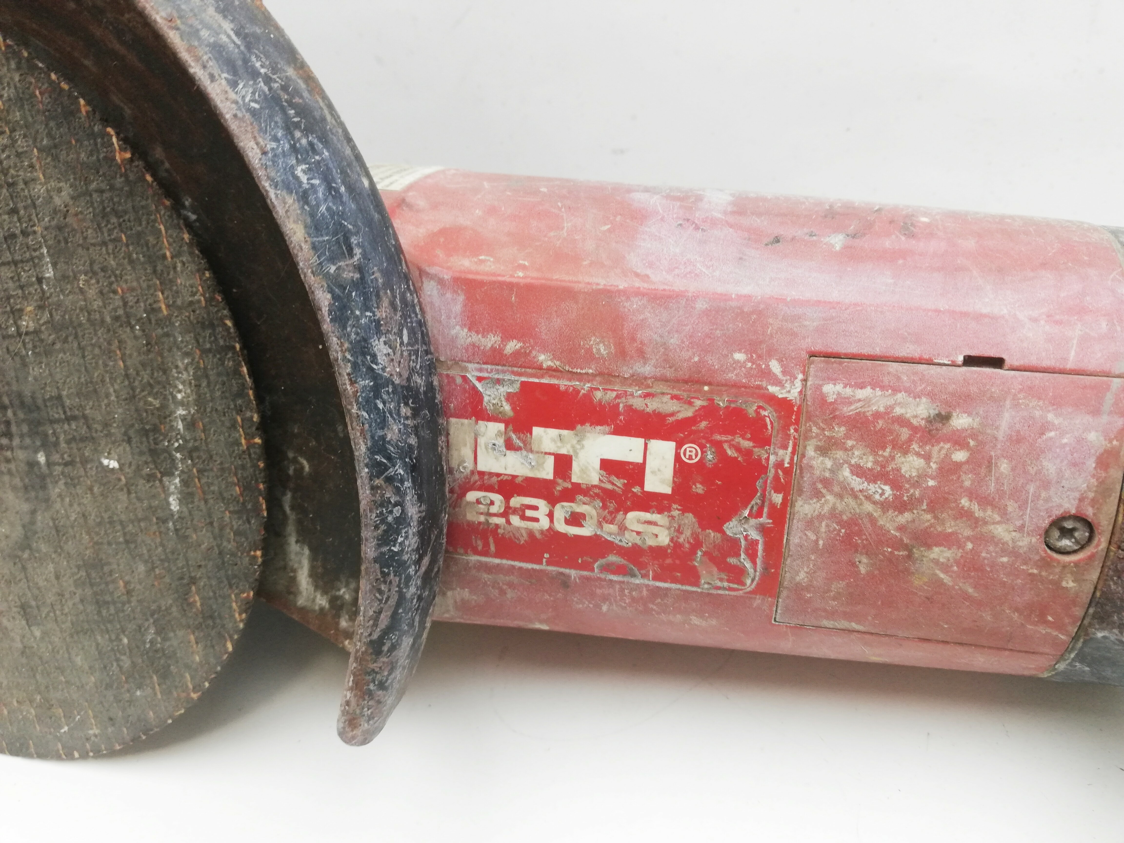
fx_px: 877
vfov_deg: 51.4
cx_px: 562
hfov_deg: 65.3
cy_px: 422
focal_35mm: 27
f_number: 2.2
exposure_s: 1/50
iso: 200
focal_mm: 3.81
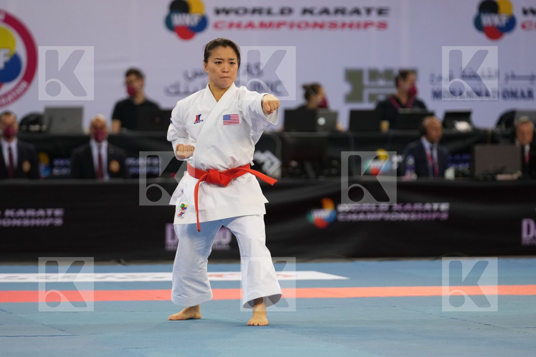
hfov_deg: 7.8
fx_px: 3930
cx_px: 268
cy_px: 178
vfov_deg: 5.2
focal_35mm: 264
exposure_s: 1/500
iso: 1600
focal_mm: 176
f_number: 2.8
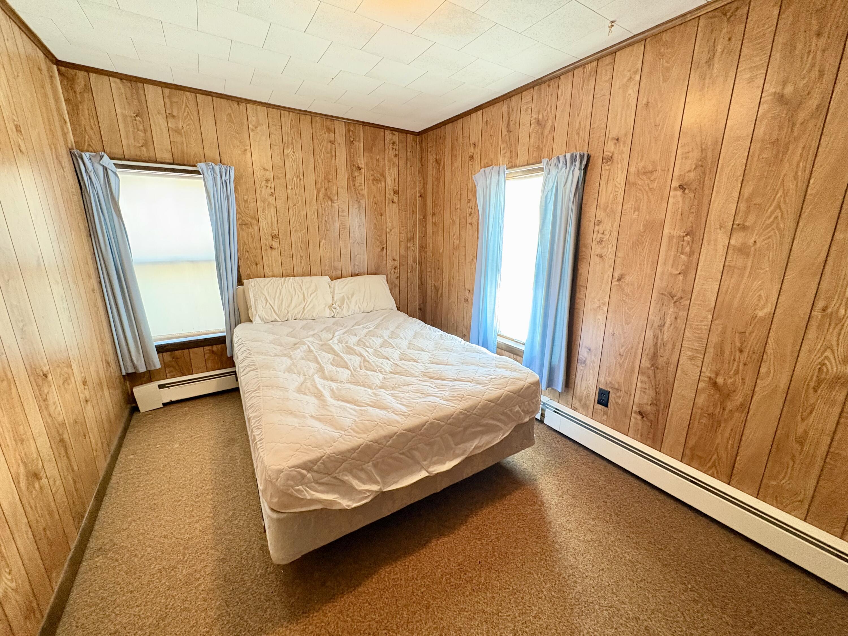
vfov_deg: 85.7
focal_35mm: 14
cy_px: 318
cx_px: 424
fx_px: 343
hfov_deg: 102.1
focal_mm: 2.22
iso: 640
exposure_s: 1/40
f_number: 2.2
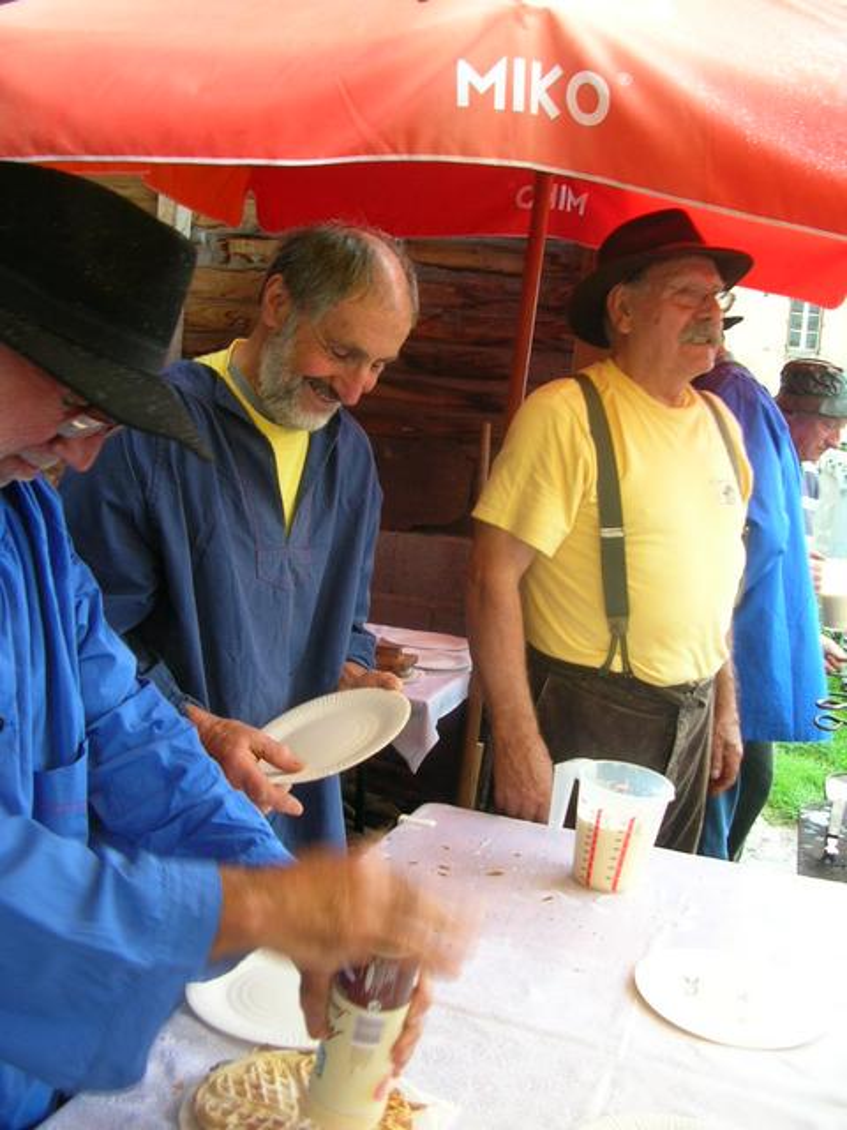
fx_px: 1142
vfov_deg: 52.6
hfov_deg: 40.7
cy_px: 565
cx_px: 424
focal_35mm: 35
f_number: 2.8
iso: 50
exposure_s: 1/39.3
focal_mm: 5.8
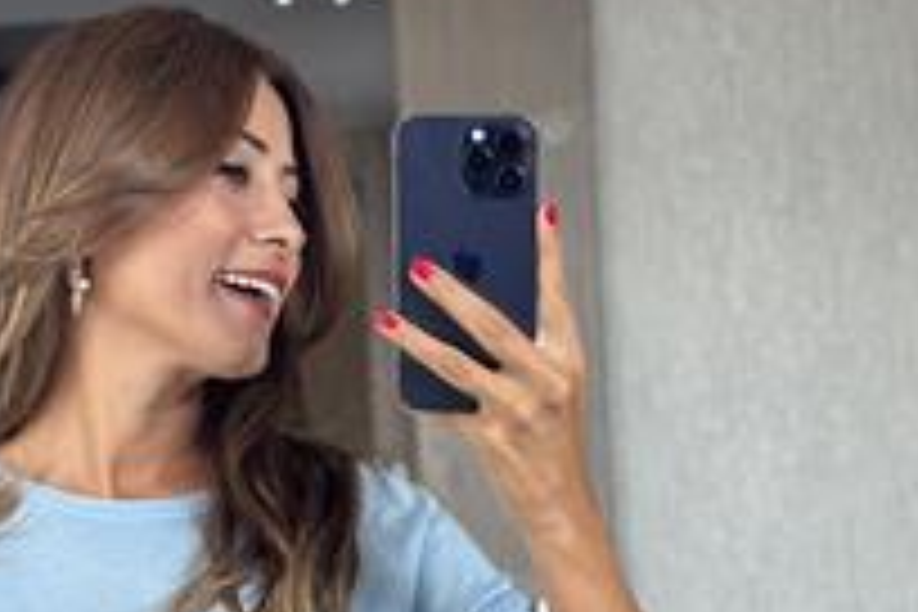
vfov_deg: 10.8
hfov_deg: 16.4
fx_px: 3162
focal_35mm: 124
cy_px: 792
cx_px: 234
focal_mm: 6.86
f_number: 1.78
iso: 125
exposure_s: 1/75
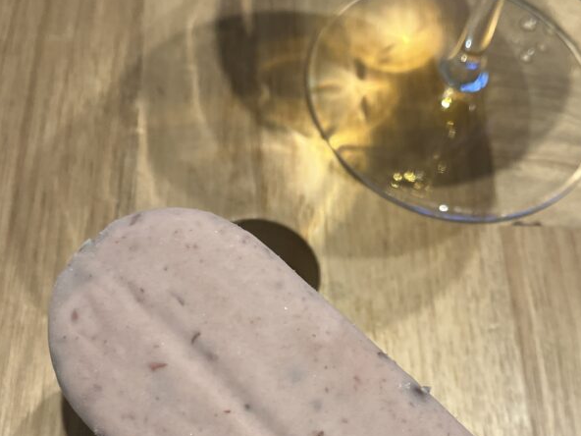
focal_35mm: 45
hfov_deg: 41.8
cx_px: 355
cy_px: 340
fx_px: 755
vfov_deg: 31.5
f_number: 1.6
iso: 200
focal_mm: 5.1
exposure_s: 1/60
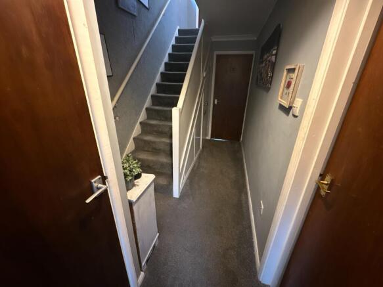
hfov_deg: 102.1
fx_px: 155
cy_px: 144
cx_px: 192
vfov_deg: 85.7
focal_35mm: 14
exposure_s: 1/42
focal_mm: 2.22
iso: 1250
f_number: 2.2
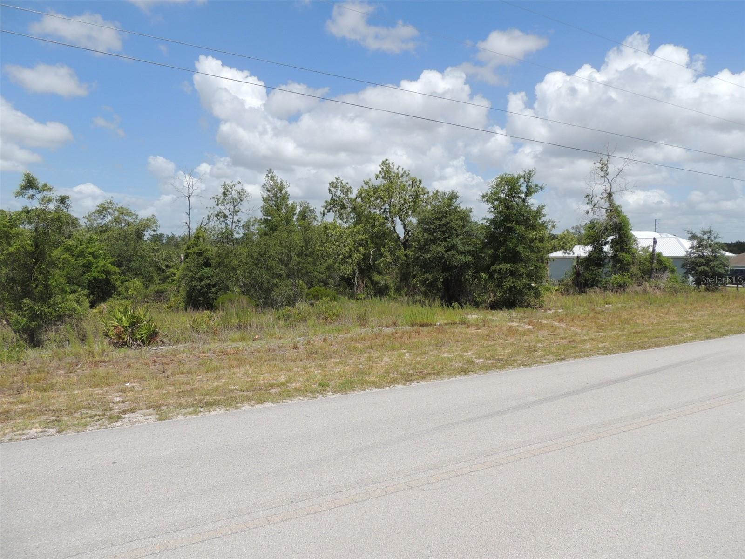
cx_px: 372
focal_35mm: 24
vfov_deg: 56.8
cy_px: 280
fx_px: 517
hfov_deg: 71.6
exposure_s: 1/1250
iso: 100
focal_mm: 4.3
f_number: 3.3
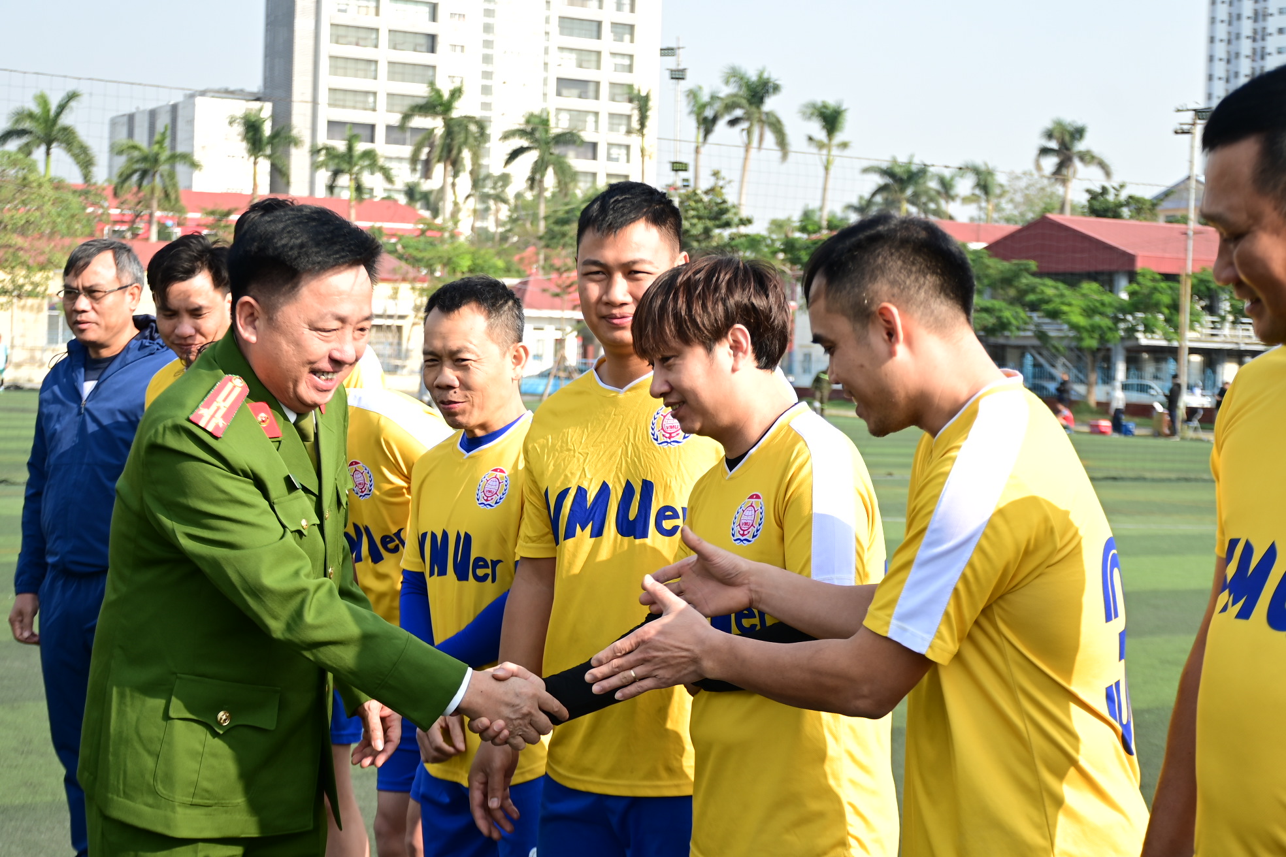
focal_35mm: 67
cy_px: 428
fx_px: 2393
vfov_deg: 20.3
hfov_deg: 30.1
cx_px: 643
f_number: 4.5
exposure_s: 1/200
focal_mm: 45
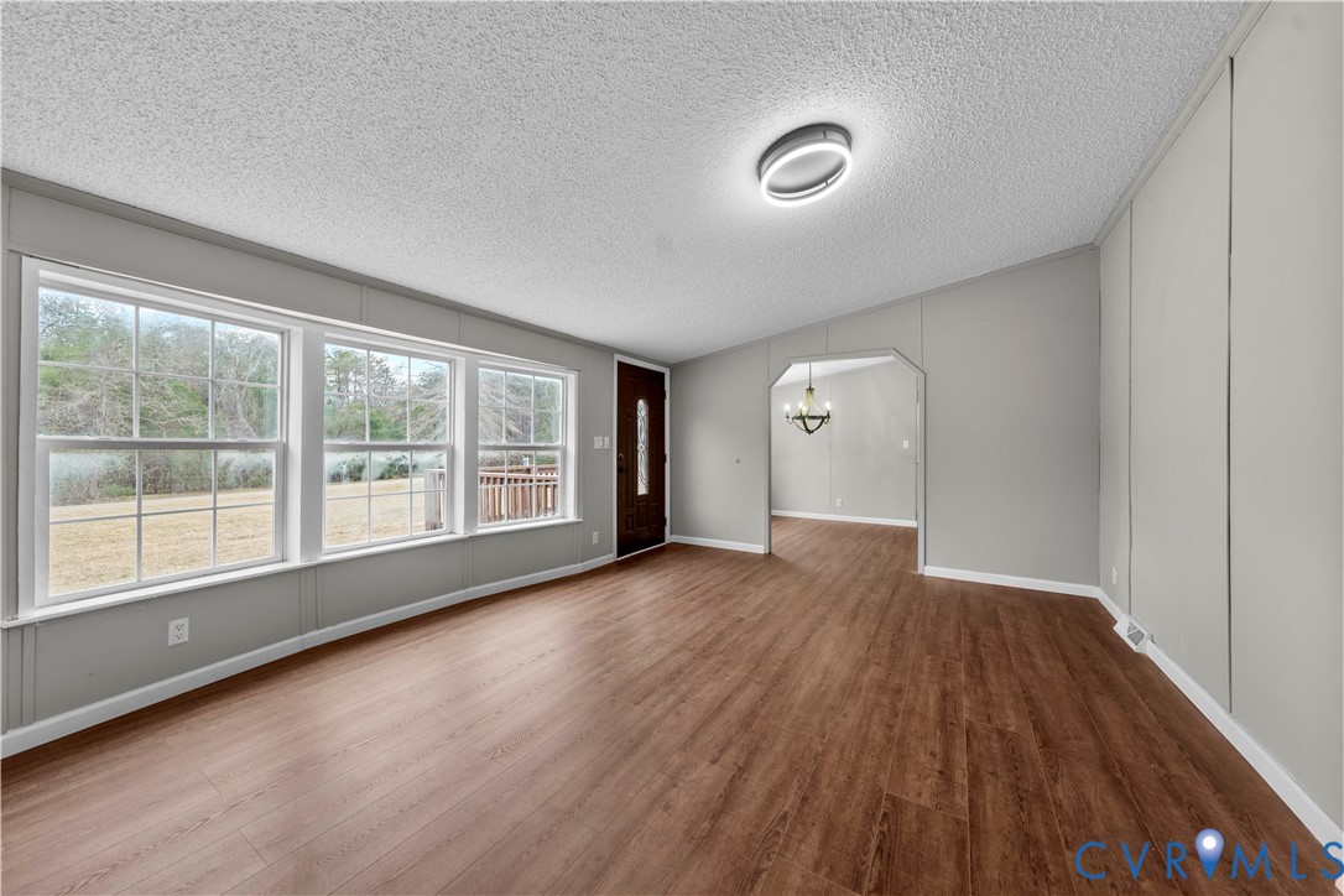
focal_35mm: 12
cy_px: 448
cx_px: 672
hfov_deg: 112.6
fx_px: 448
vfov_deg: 90.0
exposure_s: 1/30
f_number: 6.3
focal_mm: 12
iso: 1250
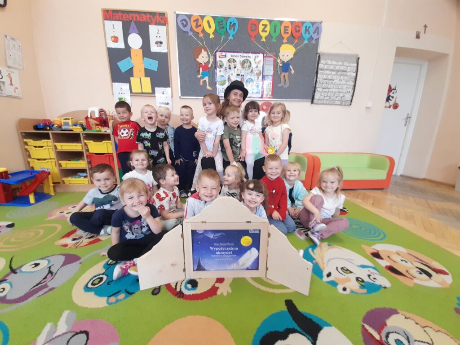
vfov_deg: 89.9
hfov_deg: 106.2
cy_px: 172
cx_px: 230
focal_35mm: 13
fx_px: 173
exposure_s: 1/50
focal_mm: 1.42
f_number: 2.2
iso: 125
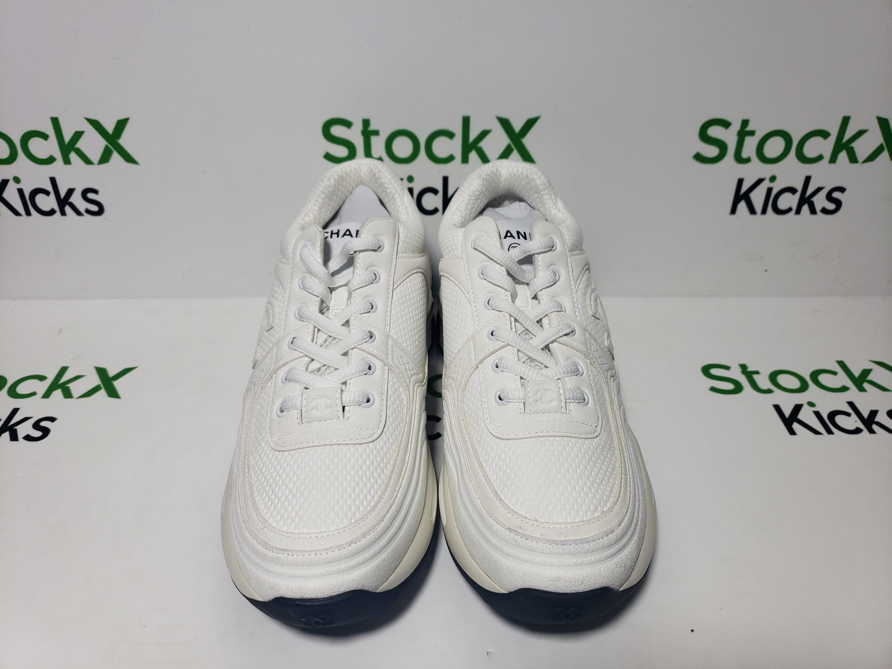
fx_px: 670
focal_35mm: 26
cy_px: 334
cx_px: 446
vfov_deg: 53.1
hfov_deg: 67.3
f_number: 1.5
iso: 50
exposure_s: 1/637
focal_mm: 4.3
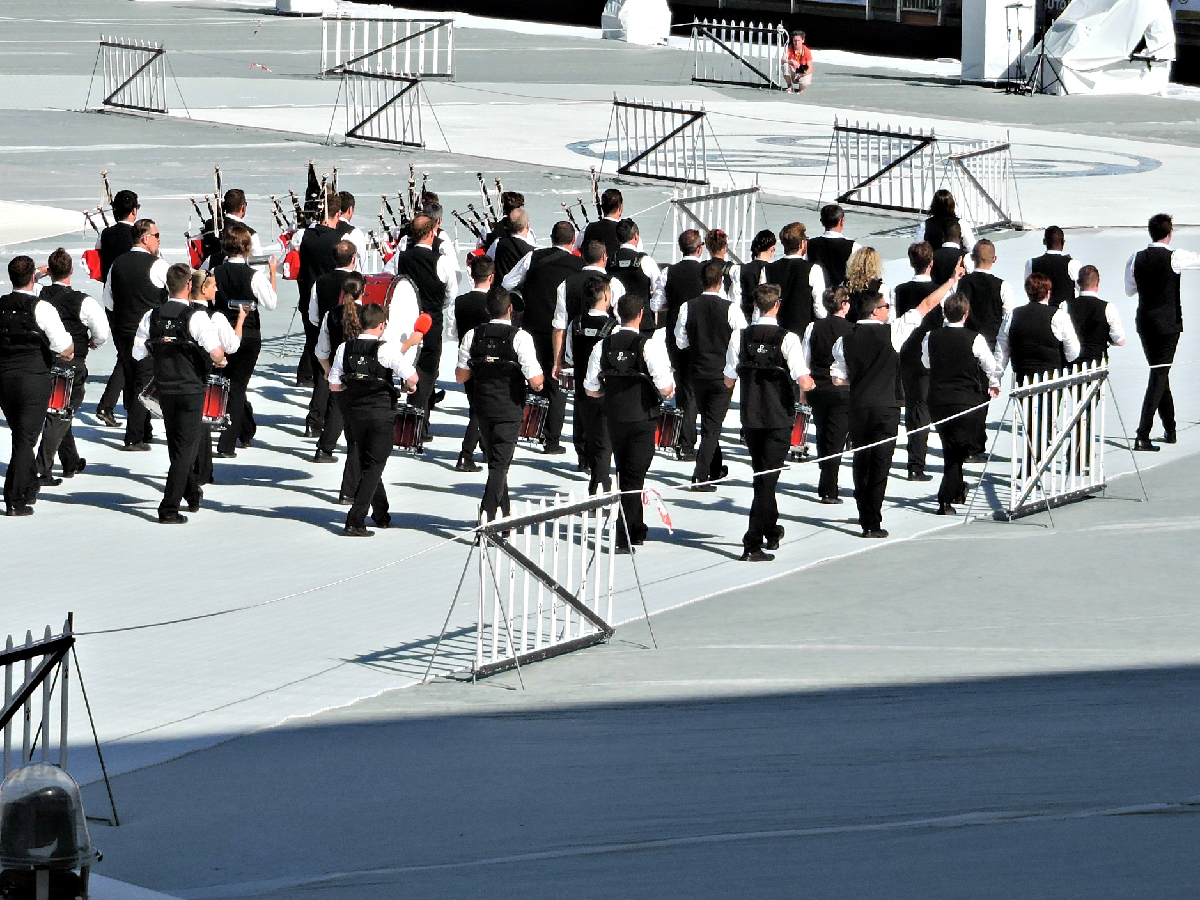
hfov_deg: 9.9
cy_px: 236
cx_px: 244
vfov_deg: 7.4
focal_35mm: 200
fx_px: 6934
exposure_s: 1/1250
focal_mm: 21.4
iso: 100
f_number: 4.2
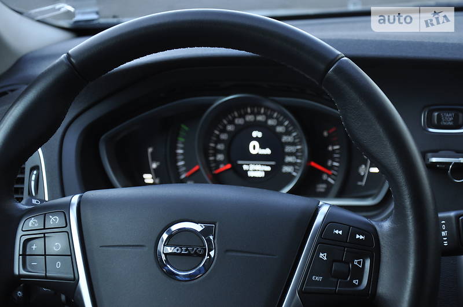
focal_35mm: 75
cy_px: 154
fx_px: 963
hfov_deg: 27.0
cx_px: 232
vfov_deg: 18.1
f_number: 5
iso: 450
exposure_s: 1/30
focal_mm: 50
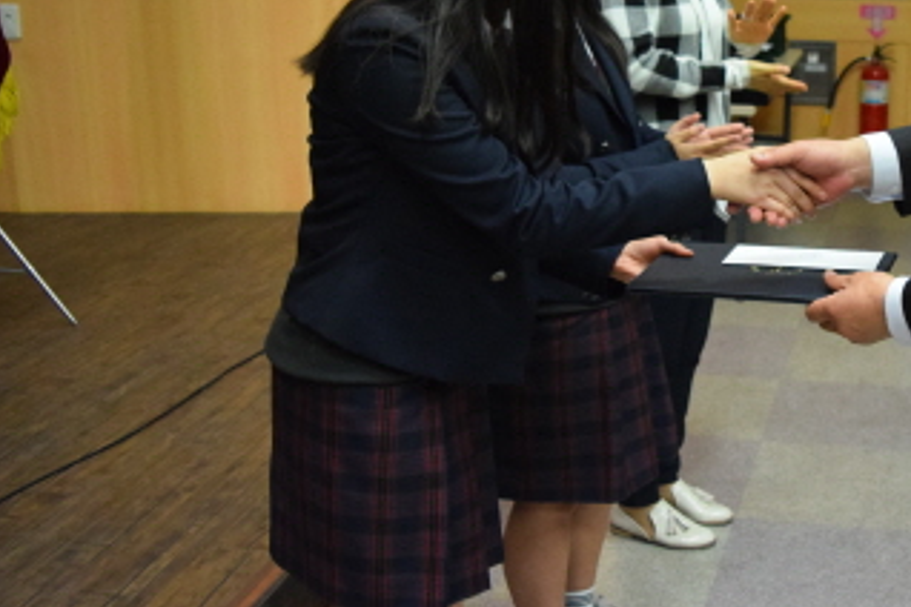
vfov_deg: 26.4
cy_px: 226
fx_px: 1290
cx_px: 779
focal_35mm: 51
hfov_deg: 37.0
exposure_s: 1/320
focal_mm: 18
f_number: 3.5
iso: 3200
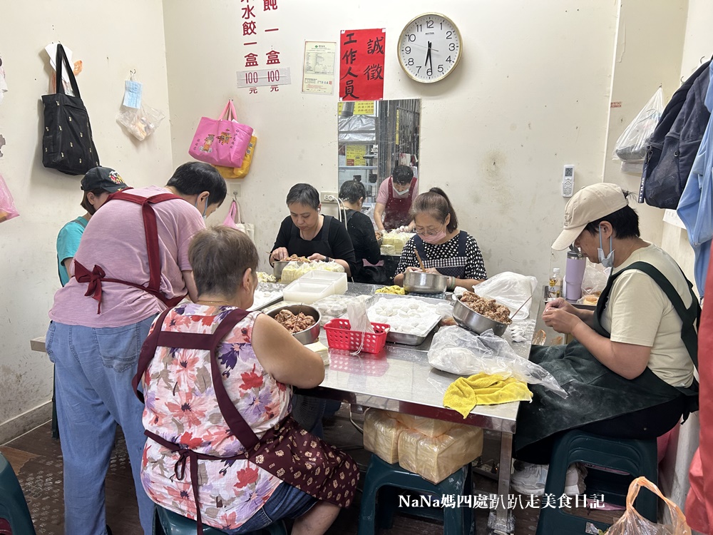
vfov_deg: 53.1
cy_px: 268
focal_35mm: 26
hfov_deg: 67.3
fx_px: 536
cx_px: 356
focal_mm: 5.7
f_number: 1.5
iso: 100
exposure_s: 1/60
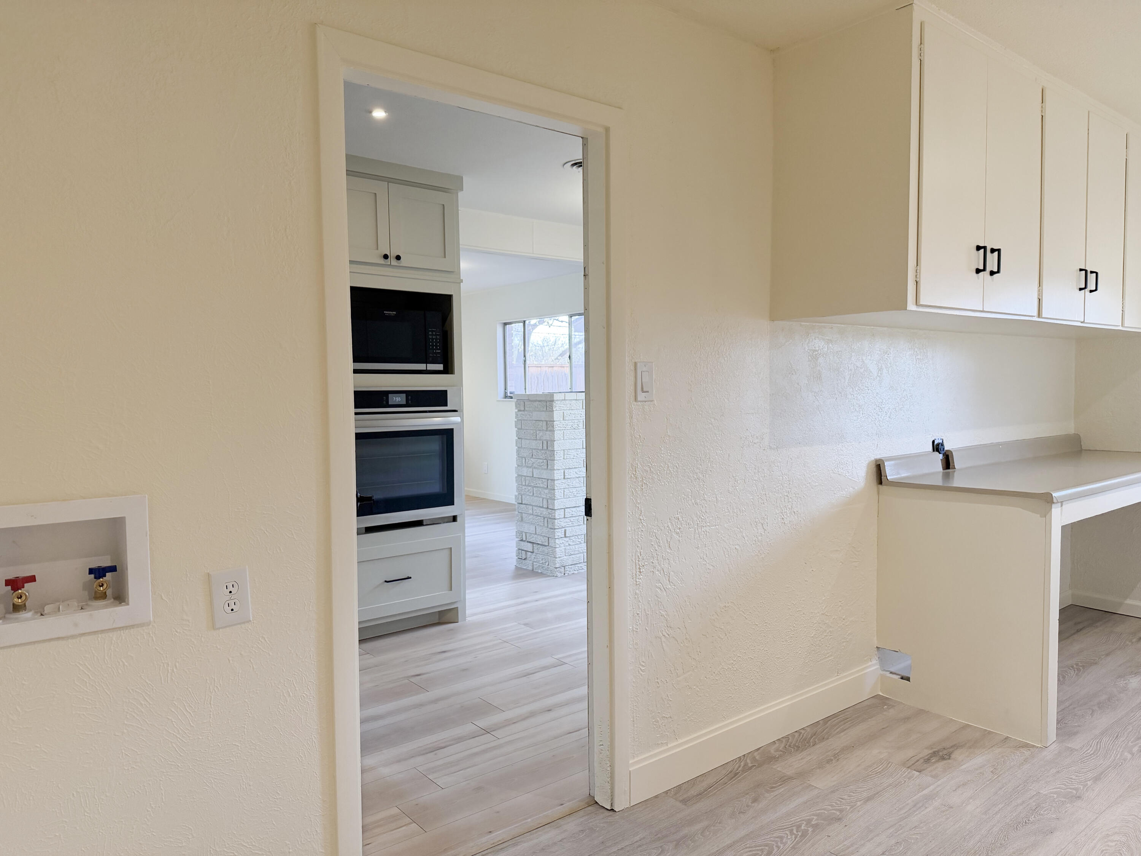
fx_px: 791
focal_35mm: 24
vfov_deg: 56.8
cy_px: 428
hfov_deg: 71.6
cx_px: 570
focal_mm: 6.76
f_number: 1.78
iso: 200
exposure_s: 1/127
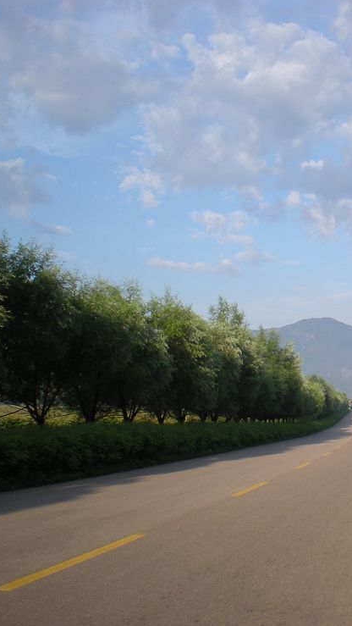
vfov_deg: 37.2
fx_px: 929
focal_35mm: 56
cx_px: 364
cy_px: 309
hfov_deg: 20.7
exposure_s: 1/273
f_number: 4.6
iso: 64
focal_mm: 6.3
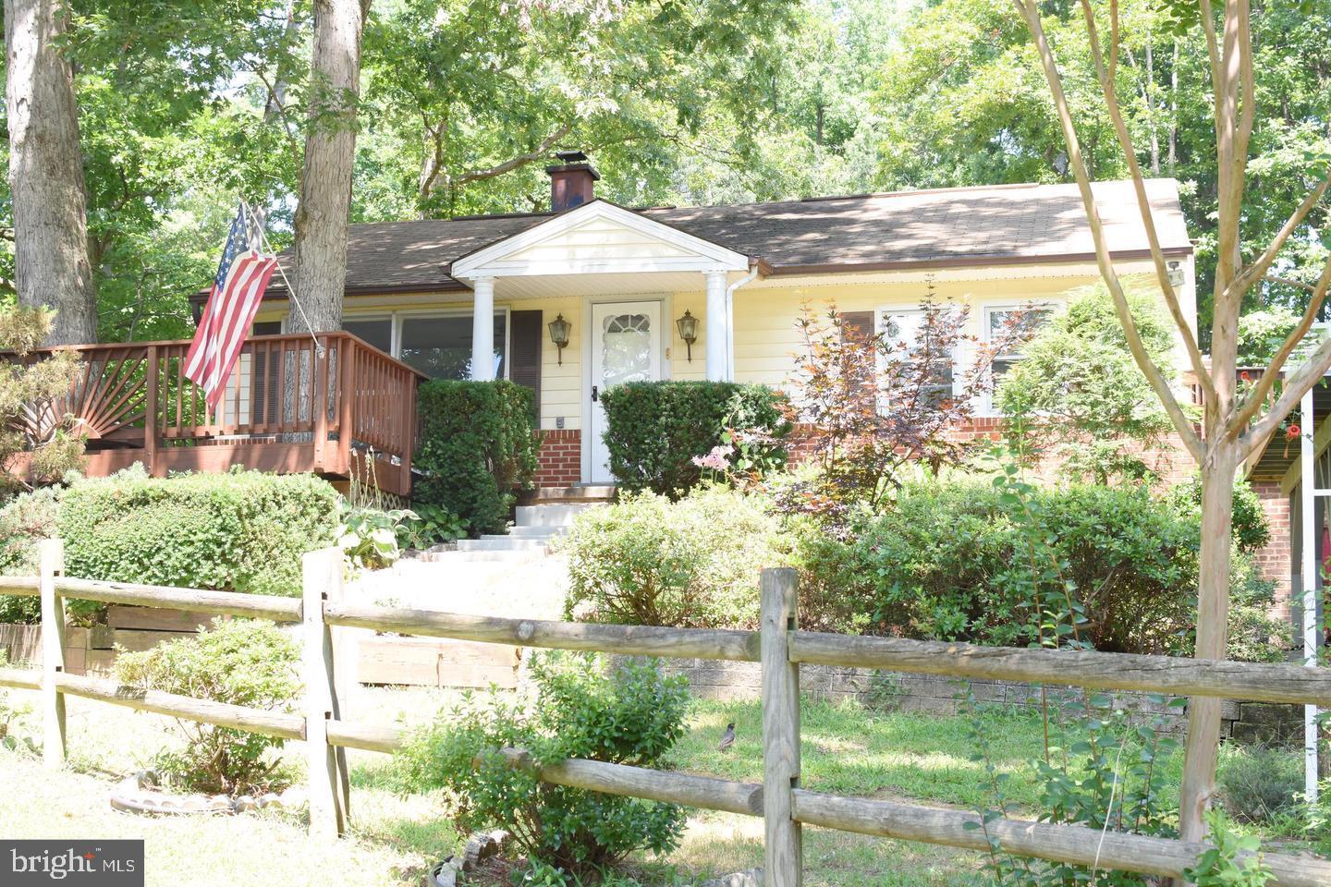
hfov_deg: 37.9
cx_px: 666
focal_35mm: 52
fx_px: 1941
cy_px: 444
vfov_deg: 25.8
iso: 640
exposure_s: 1/200
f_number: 7.1
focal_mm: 35
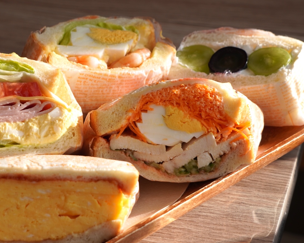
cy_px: 132
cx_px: 113
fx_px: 1293
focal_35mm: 144
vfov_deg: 10.8
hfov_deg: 13.4
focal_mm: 69
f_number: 6.3
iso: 100
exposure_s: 1/250
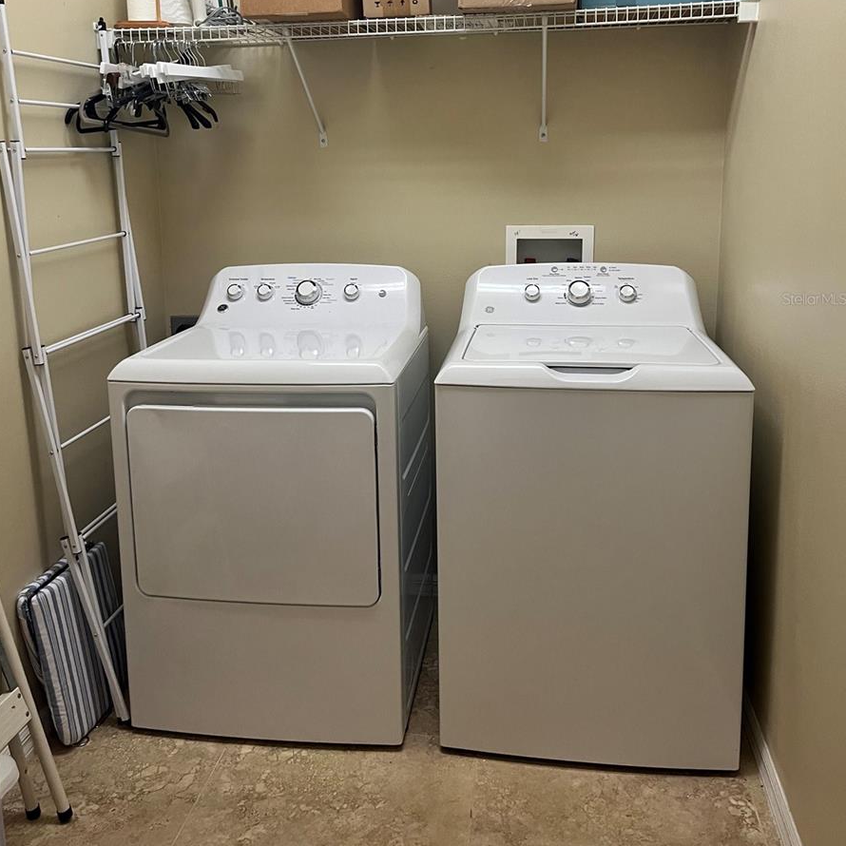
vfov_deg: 51.8
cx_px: 422
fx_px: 857
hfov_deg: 52.5
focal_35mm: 31
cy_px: 298
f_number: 1.6
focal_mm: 5.1
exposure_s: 1/60
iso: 250
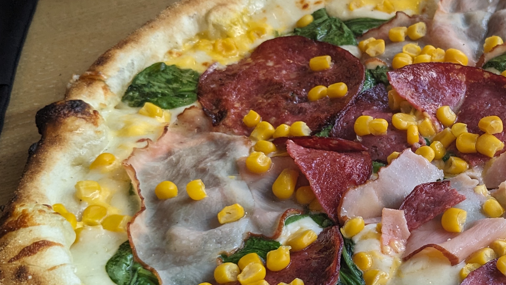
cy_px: 220
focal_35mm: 61
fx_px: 819
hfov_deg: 32.6
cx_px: 455
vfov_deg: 19.6
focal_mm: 4.38
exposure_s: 1/223
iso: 61
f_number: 1.73
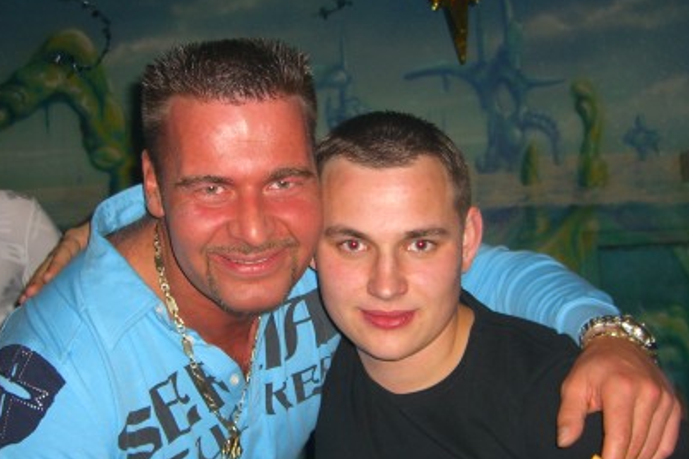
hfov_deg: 33.9
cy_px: 259
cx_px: 310
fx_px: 1129
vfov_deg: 23.0
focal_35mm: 59
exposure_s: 1/60
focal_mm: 7.9
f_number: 2.8
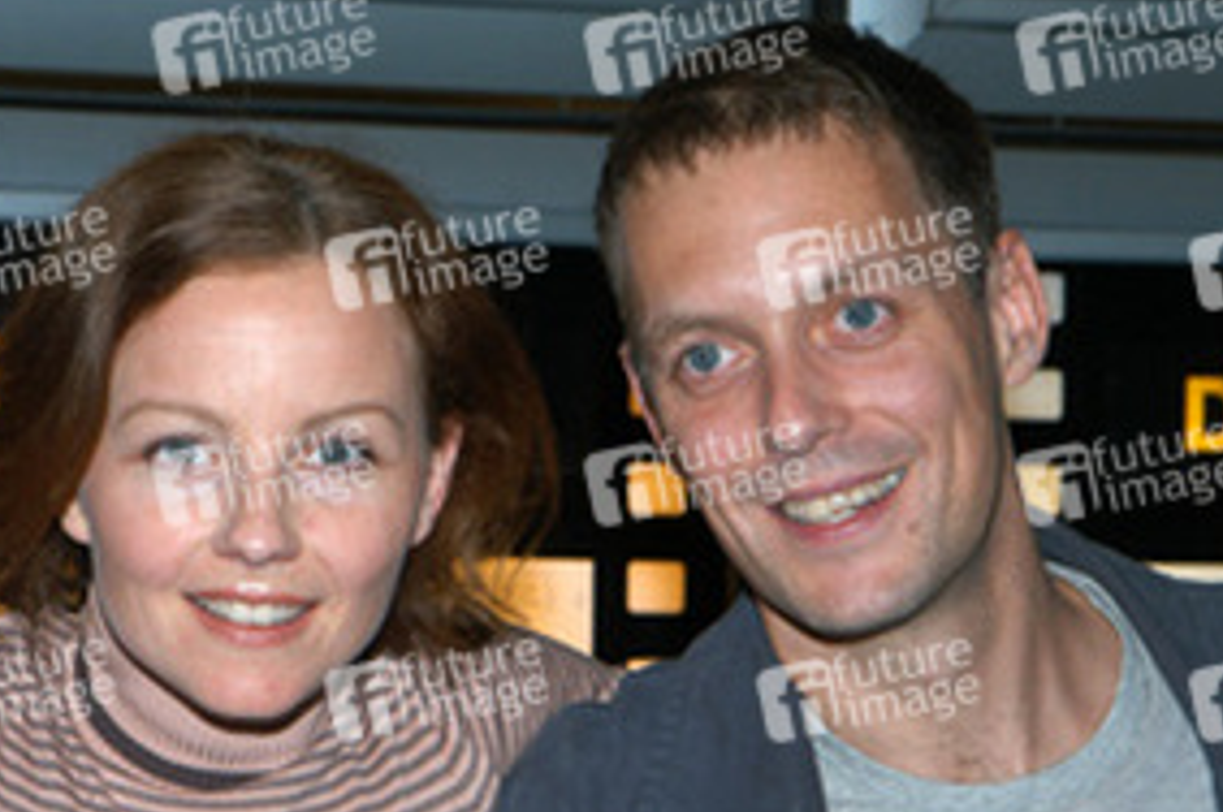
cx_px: 322
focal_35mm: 172
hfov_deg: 11.9
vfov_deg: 8.0
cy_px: 583
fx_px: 5836
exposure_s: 1/30
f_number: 9
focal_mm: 72
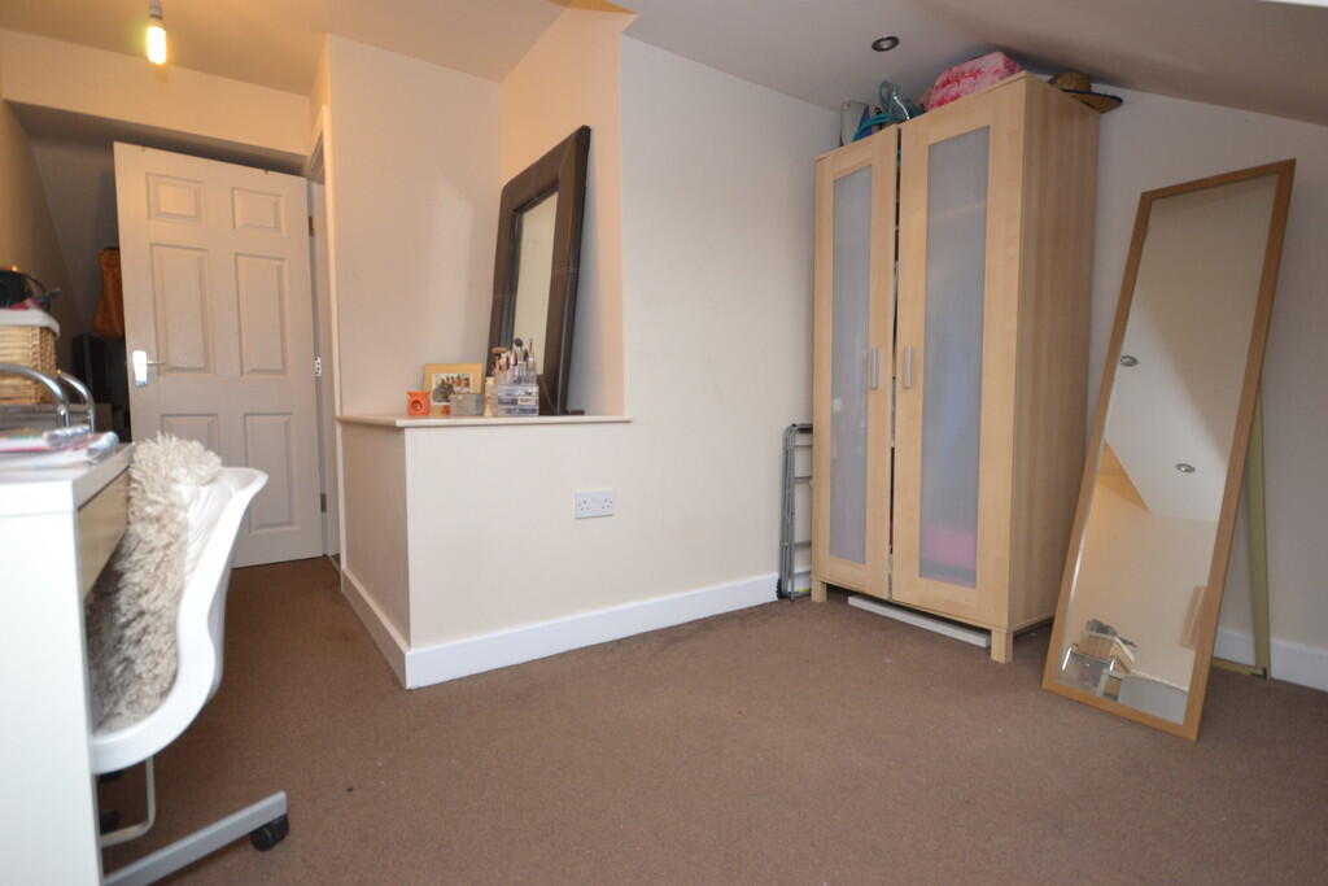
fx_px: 636
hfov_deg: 92.4
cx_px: 664
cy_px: 443
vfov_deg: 69.7
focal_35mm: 17
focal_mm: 11.5
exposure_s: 1/60
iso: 800
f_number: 4.2
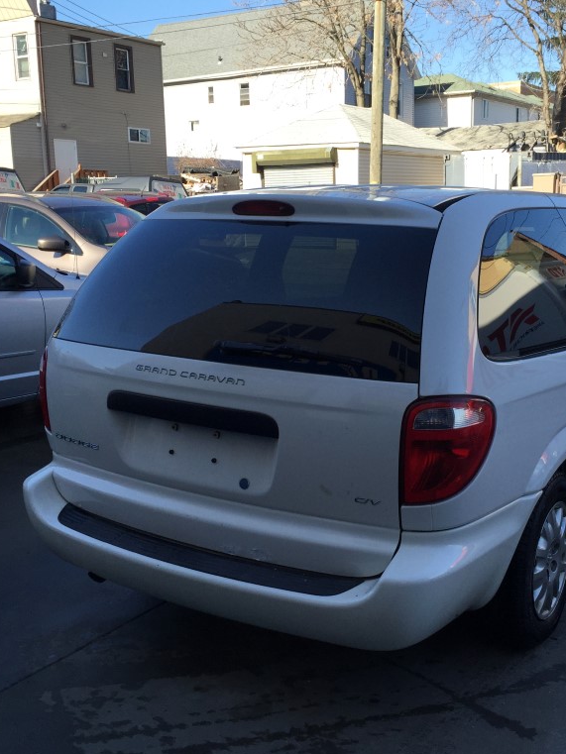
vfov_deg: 47.9
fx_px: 850
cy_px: 379
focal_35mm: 39
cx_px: 351
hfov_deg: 36.6
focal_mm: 4.15
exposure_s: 1/746
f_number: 2.2
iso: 32
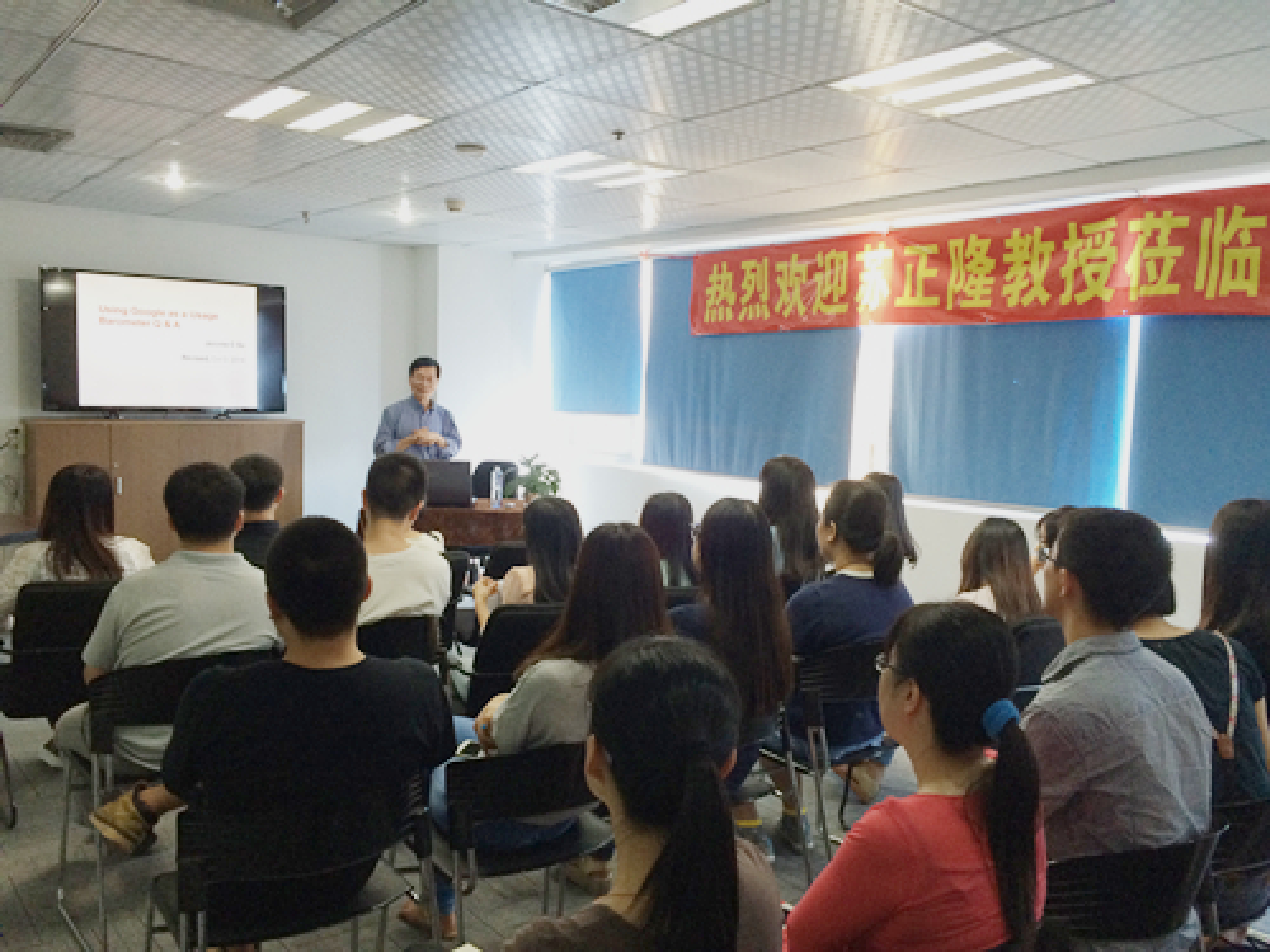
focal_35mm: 29
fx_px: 1064
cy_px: 476
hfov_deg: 61.7
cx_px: 635
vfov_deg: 48.2
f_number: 2.2
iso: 64
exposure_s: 1/30
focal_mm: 4.15
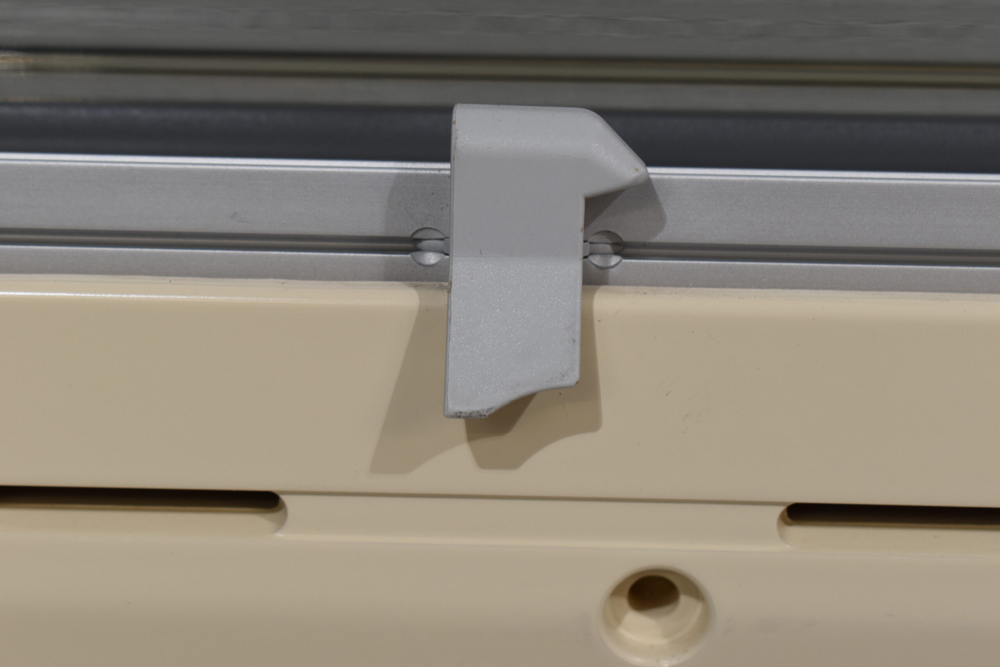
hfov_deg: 24.6
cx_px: 500
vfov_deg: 16.6
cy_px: 334
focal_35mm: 82
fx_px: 2292
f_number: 8
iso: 400
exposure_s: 1/60
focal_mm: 55
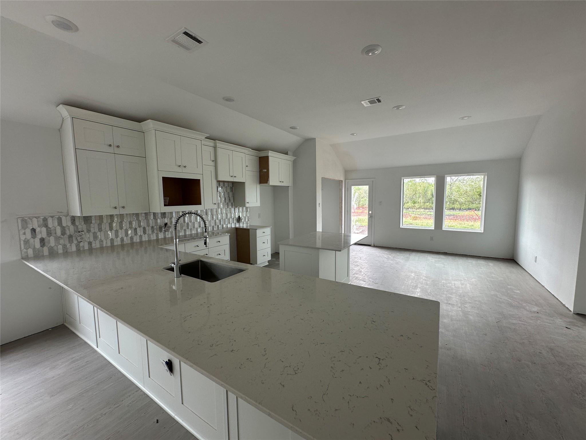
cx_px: 293
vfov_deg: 85.7
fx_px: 237
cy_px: 220
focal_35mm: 14
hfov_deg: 102.1
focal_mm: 2.22
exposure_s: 1/99
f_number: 2.2
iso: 64
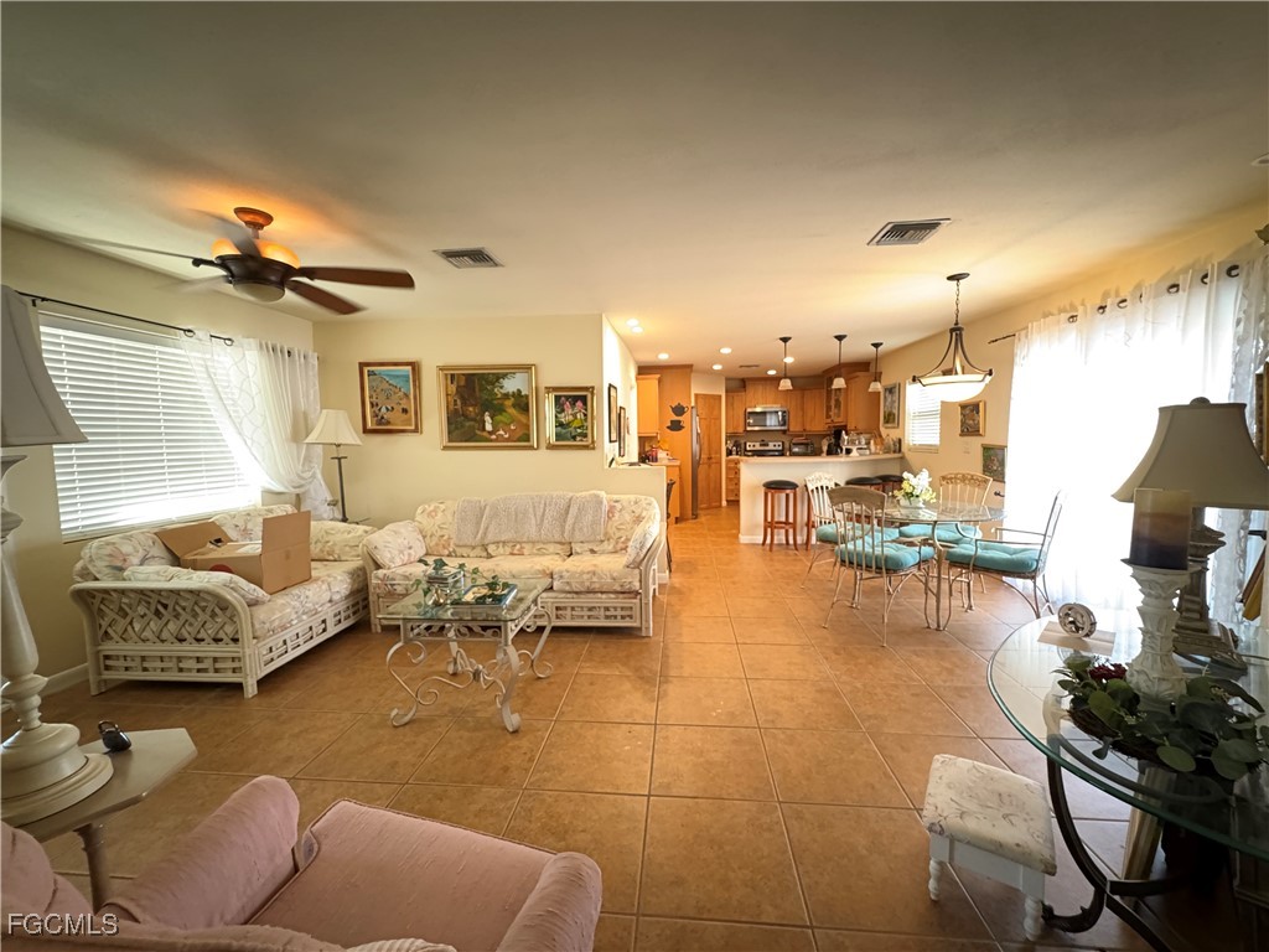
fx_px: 513
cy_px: 476
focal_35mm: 14
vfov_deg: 85.7
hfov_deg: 102.1
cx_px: 634
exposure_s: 1/40
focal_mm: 2.22
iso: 1000
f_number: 2.2
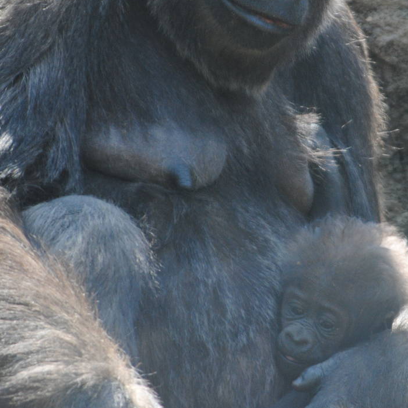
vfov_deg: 3.3
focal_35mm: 525
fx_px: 7001
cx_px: 289
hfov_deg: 3.3
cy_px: 141
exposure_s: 1/160
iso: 400
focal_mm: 180
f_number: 5.6
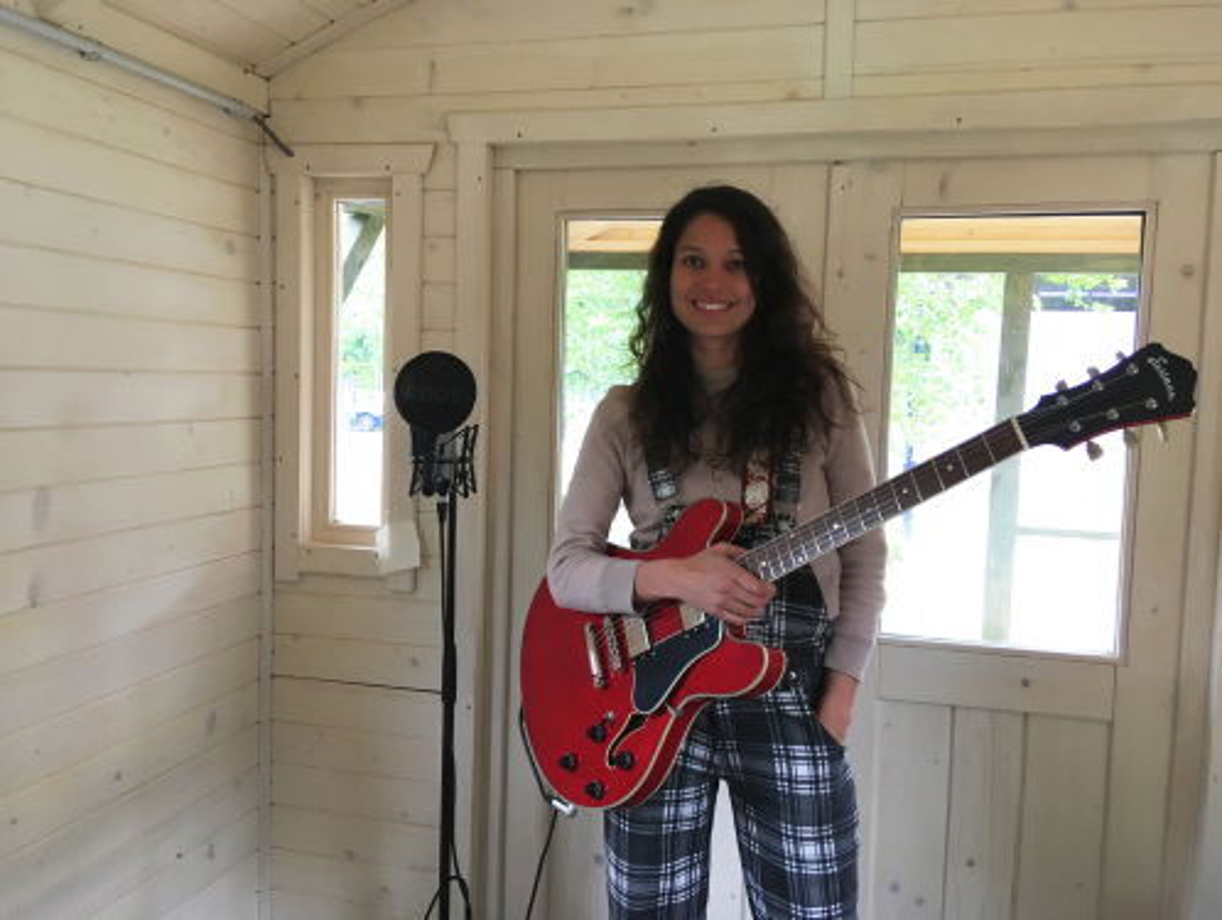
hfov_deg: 61.6
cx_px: 611
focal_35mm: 29
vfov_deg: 48.3
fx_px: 1025
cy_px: 460
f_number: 2.2
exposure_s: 1/33
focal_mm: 4.15
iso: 50
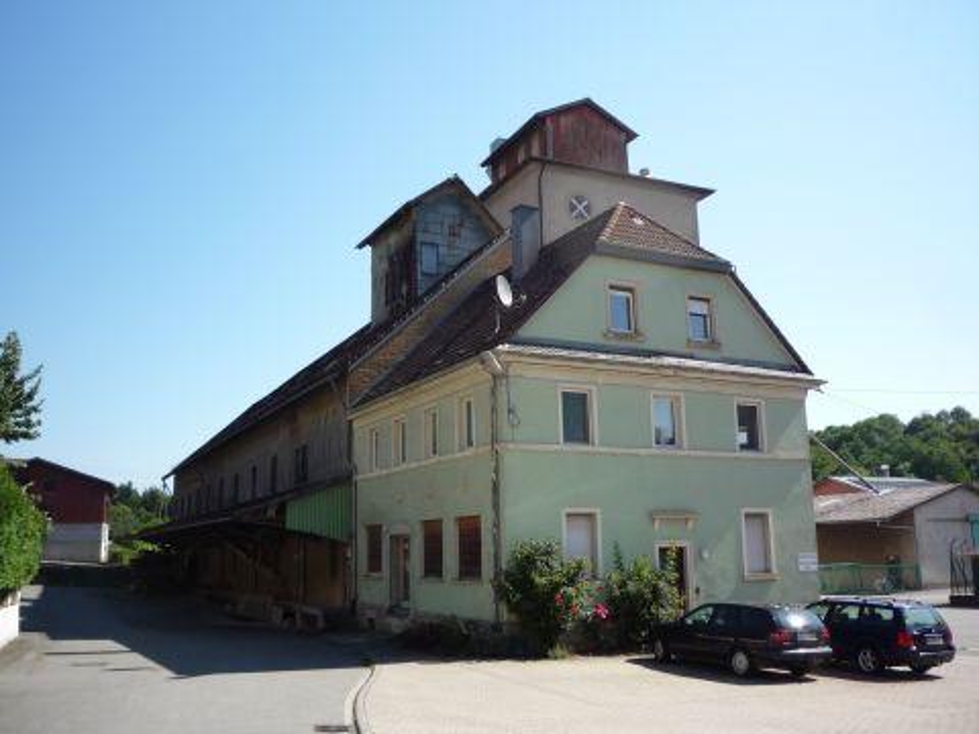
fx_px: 905
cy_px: 367
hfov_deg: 56.8
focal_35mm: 32
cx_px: 490
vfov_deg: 44.2
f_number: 4
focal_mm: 5.2
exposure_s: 1/400
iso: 100
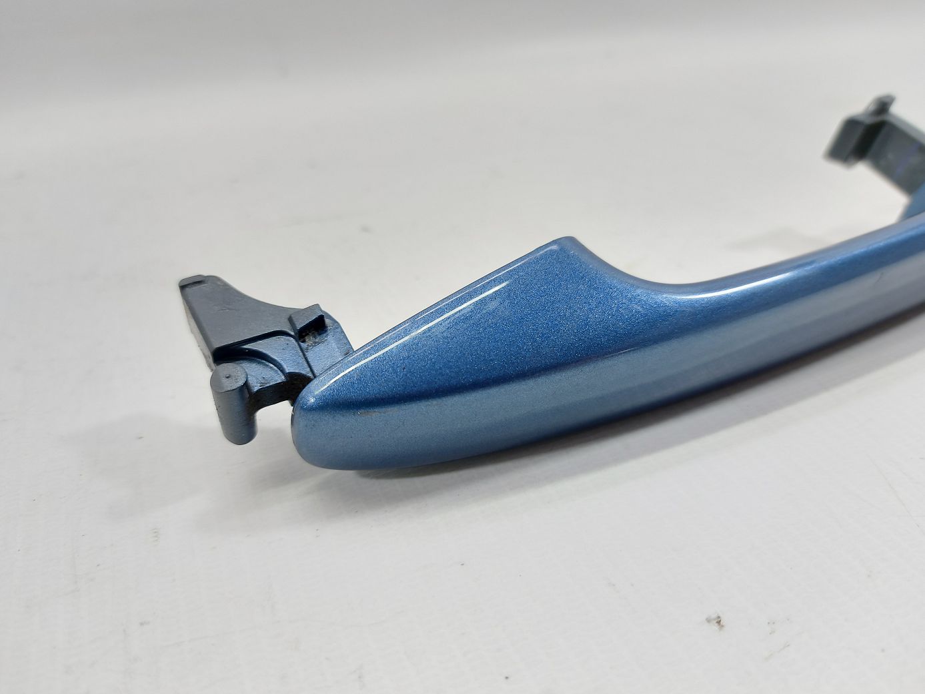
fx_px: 641
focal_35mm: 24
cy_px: 347
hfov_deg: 71.6
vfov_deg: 56.8
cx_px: 462
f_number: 1.8
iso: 100
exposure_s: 1/50
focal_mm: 5.23
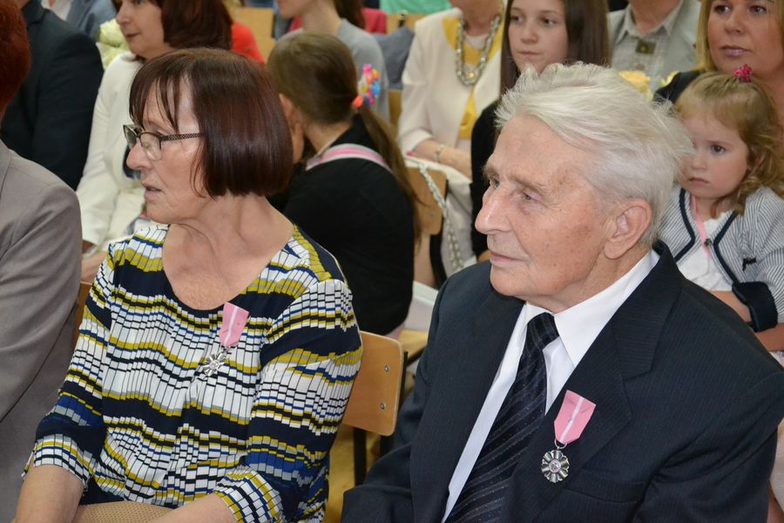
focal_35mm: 63
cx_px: 392
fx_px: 1372
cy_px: 262
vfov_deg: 21.6
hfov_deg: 31.9
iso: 3200
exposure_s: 1/60
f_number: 4.8
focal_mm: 42
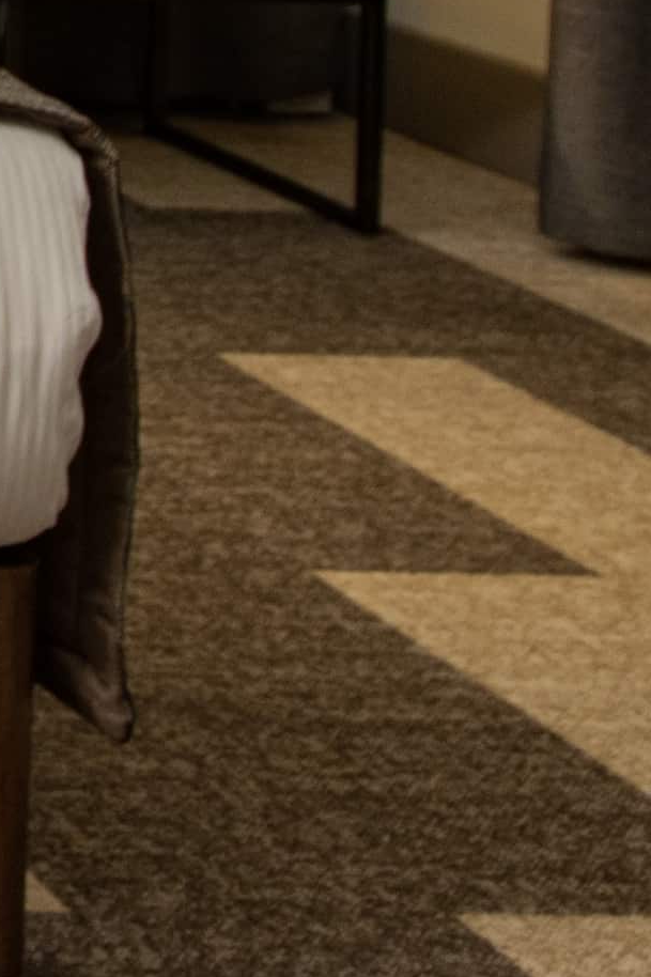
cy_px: -580
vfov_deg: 19.8
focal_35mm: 86
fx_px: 2333
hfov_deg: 9.9
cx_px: -1520
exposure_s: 1.3
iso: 100
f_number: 8
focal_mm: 13
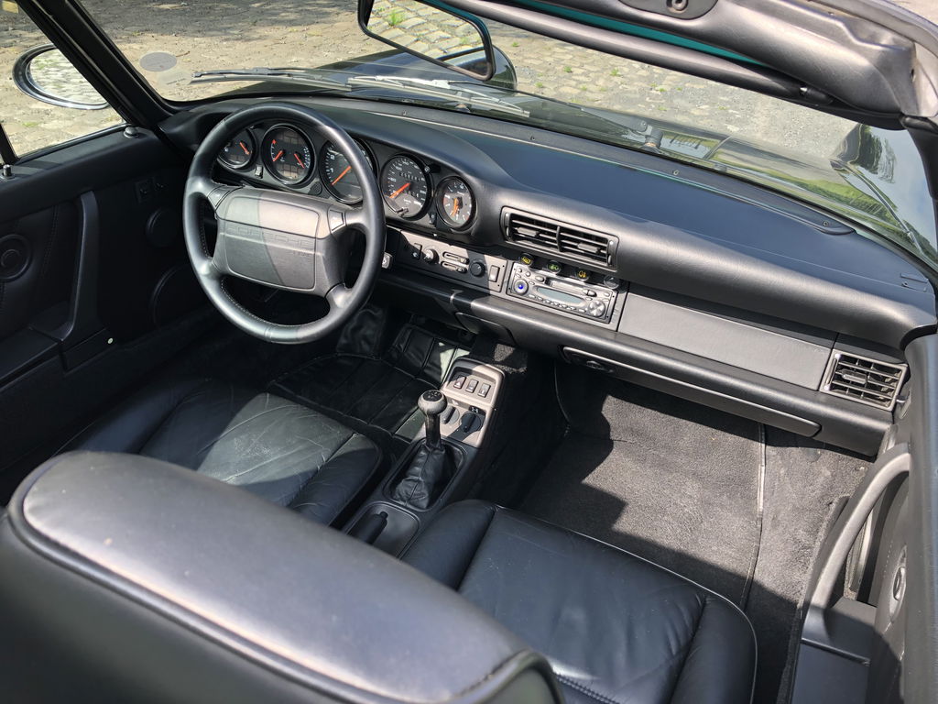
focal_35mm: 28
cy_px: 352
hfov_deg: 63.4
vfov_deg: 49.7
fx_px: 759
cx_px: 469
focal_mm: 3.99
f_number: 1.8
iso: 20
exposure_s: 1/193
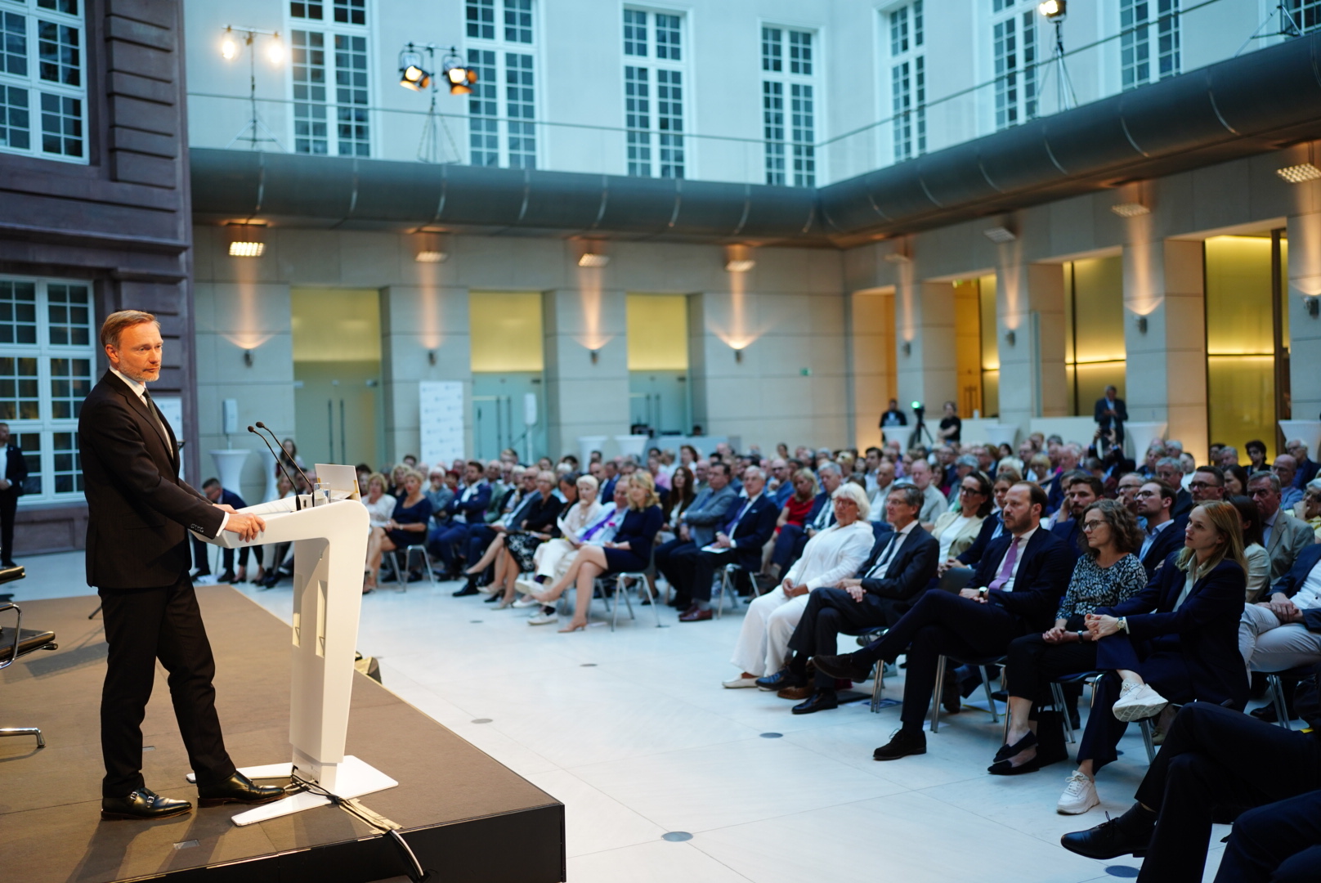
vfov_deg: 37.9
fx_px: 1285
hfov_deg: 54.4
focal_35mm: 35
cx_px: 660
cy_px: 442
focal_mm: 35
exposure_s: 1/320
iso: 320
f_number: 1.4
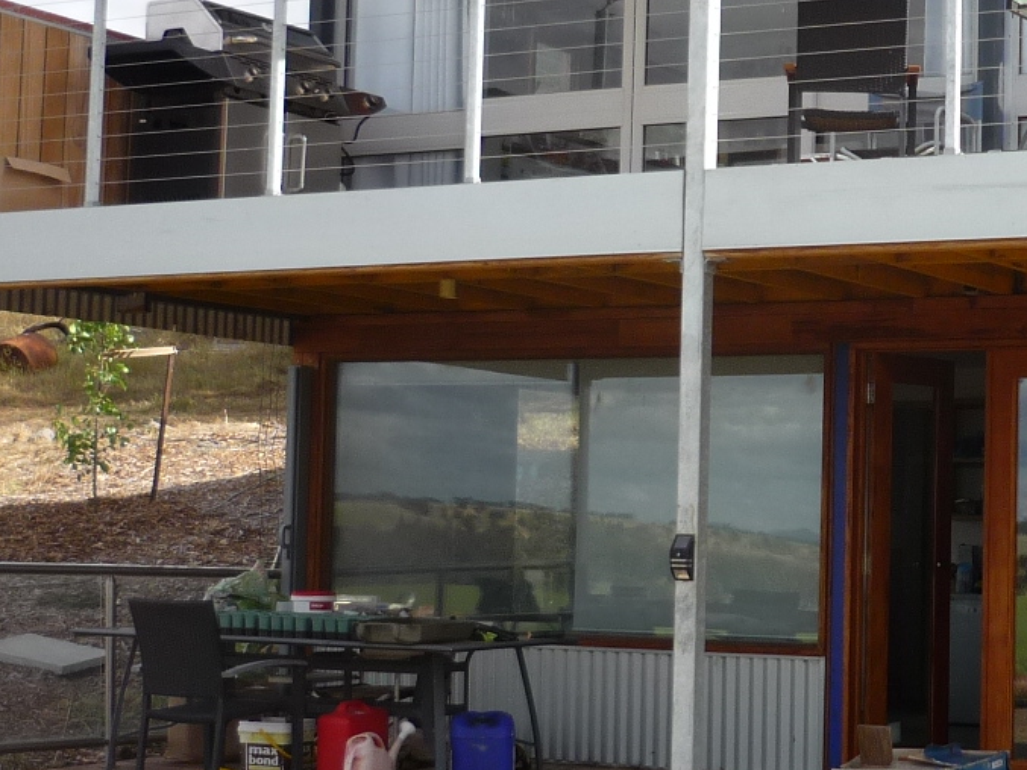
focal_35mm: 78
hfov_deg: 24.4
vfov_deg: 18.9
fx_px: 2315
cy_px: 340
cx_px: 910
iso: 100
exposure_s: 1/800
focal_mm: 5.5
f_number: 2.8
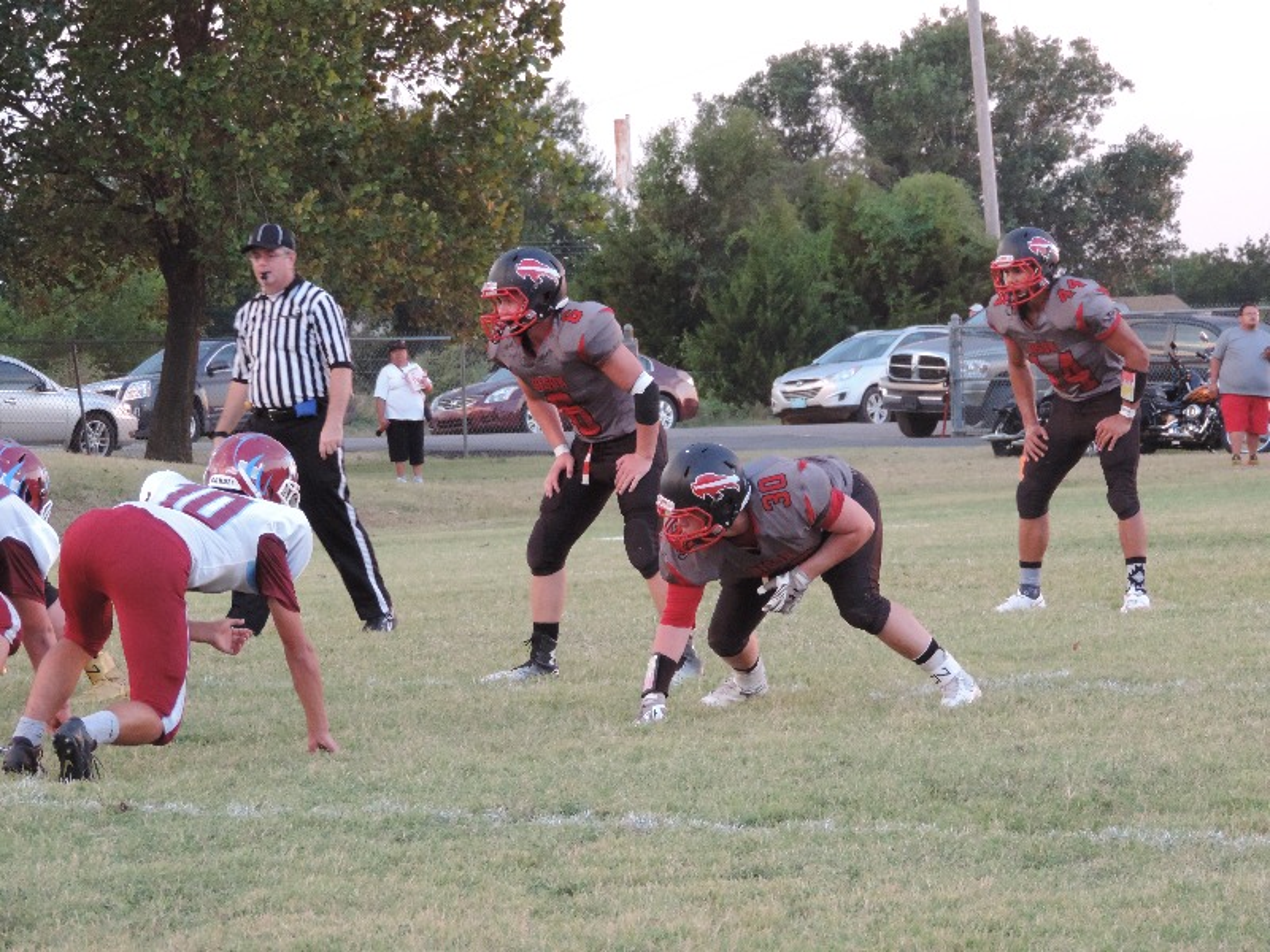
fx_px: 7338
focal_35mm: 200
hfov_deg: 9.9
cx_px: 635
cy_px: 476
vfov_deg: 7.4
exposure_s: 1/80
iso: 800
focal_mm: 35.6
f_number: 4.6
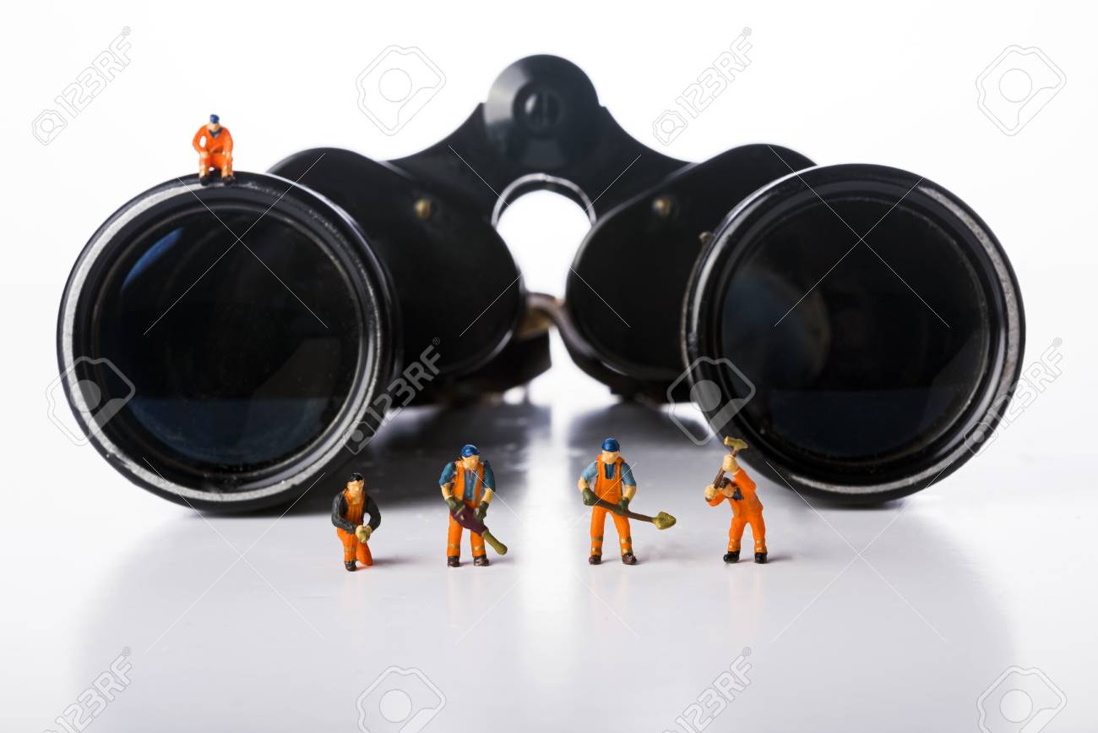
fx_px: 1525
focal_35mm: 50
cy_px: 366
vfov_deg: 27.0
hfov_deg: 39.6
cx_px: 549
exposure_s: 1/200
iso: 64
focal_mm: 50
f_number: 16
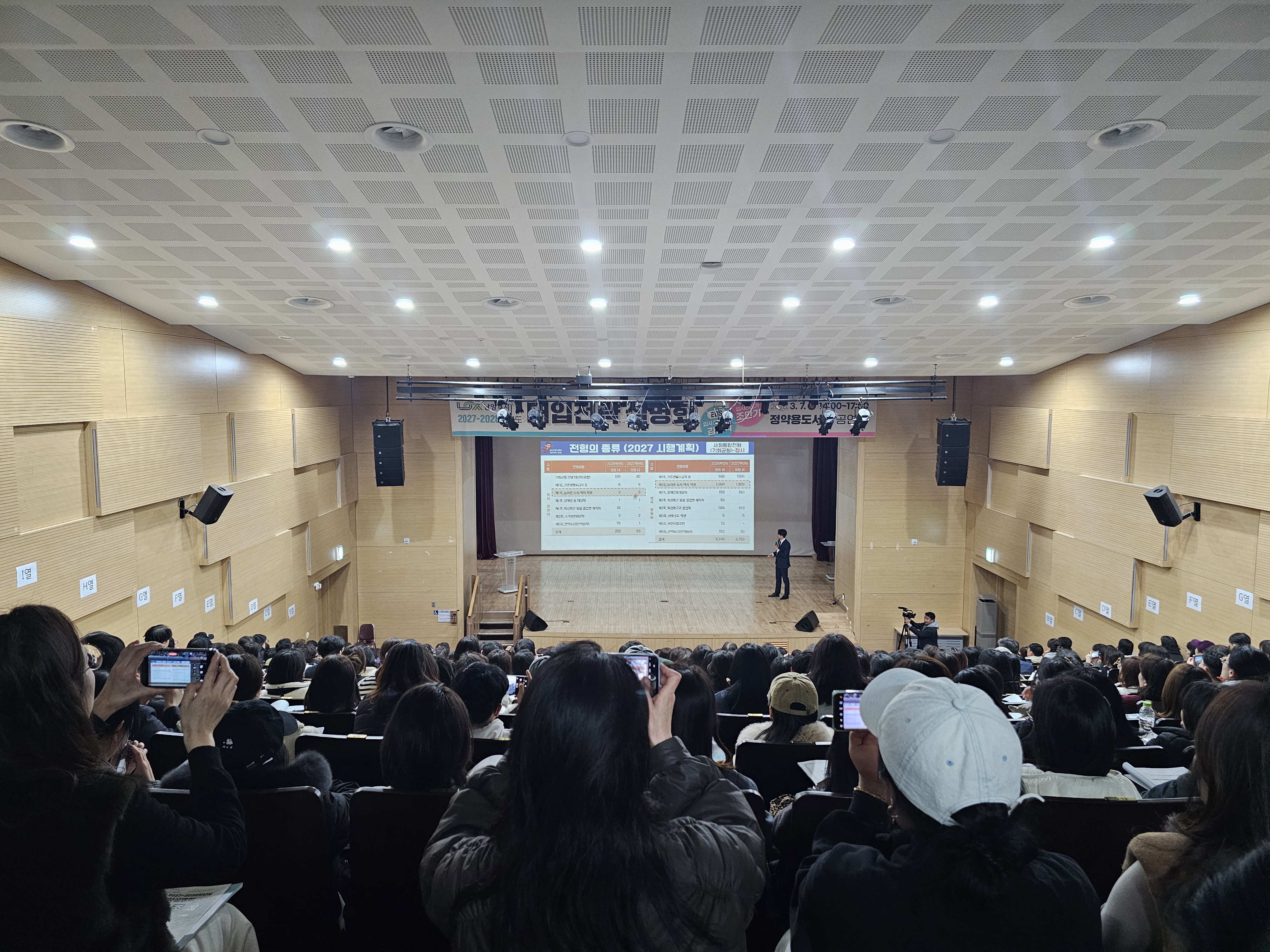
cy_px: 476
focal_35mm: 23
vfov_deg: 58.9
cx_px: 635
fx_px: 844
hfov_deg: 73.9
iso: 640
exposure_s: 1/60
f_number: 1.7
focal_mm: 6.3
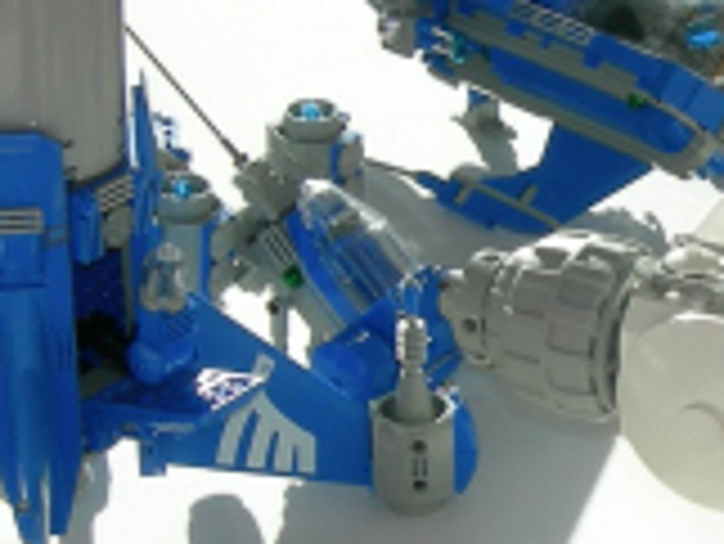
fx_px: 2993
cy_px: 198
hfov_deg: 13.5
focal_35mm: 143
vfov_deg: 10.4
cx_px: 818
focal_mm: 7.5
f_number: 5.4
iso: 64
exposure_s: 1/183
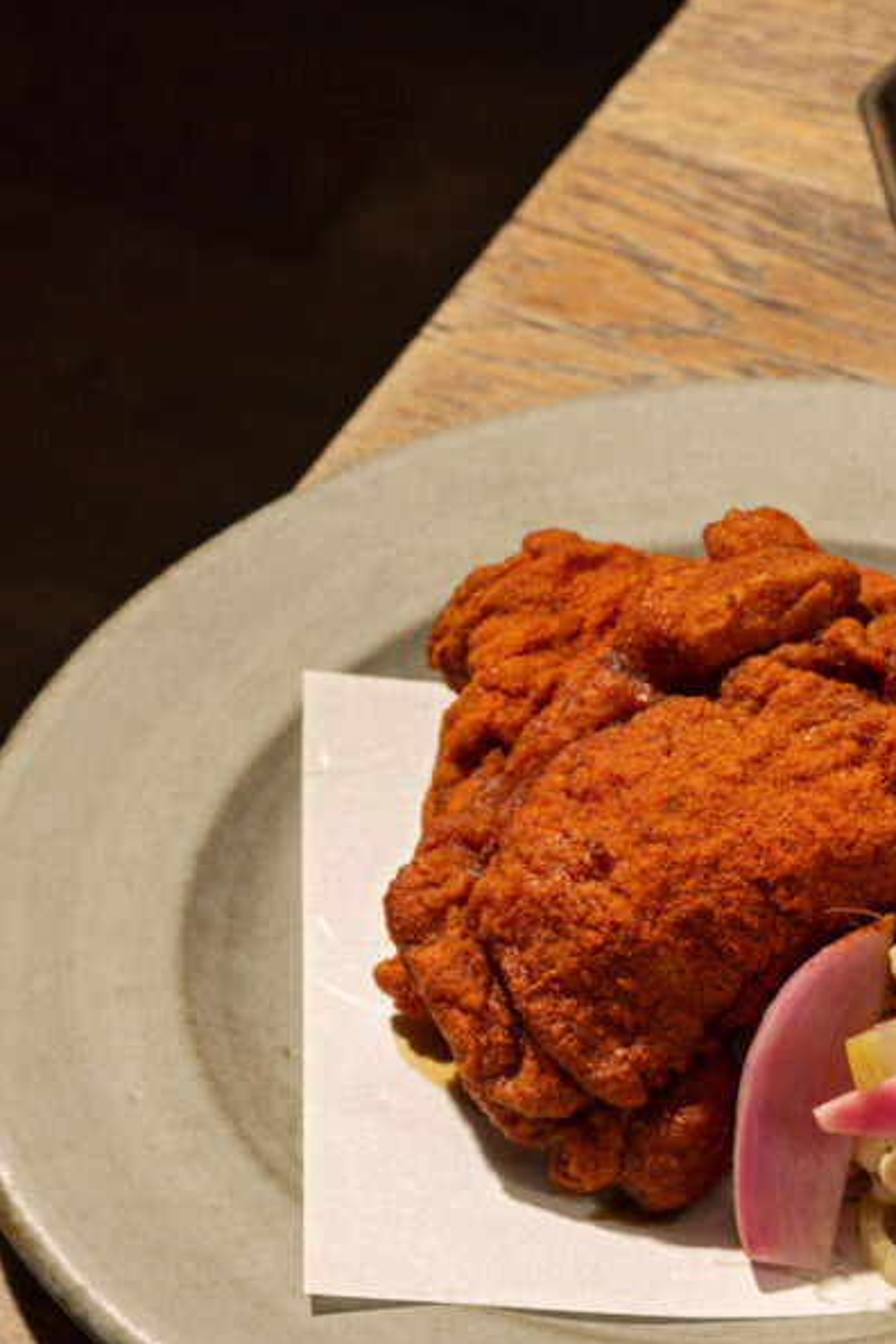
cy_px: 774
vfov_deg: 11.4
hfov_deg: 7.6
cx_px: 770
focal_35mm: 181
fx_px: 6757
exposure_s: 1/160
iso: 400
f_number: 11
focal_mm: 105
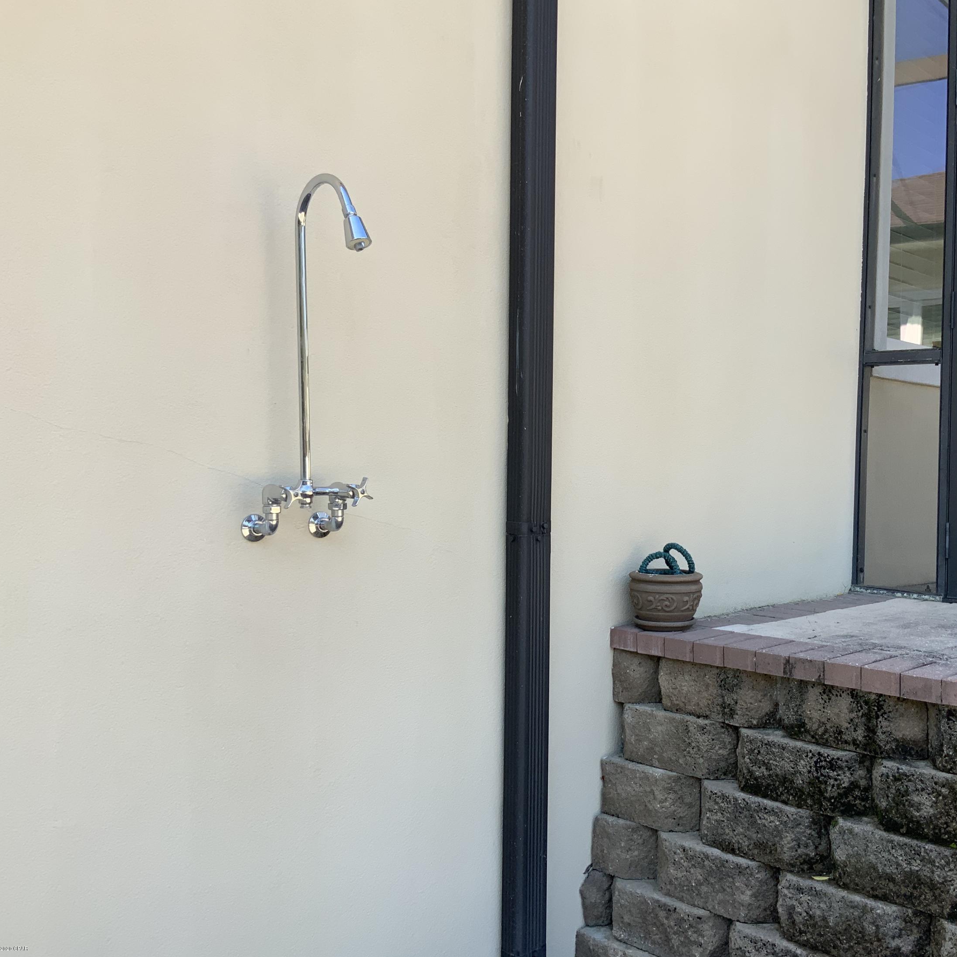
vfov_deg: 47.2
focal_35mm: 35
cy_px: 489
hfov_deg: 46.4
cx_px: 647
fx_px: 1095
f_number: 1.8
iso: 16
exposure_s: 1/269
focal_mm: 3
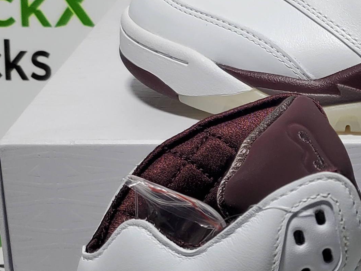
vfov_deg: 14.9
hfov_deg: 18.6
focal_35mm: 99
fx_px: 1032
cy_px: 168
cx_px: 449
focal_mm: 4.3
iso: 50
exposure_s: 1/679
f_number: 1.5
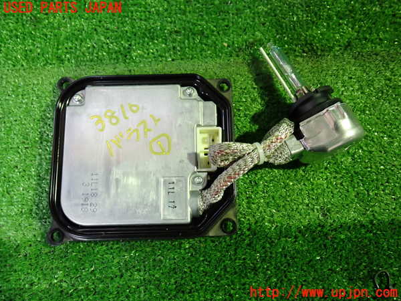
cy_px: 150
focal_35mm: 30
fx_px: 348
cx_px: 200
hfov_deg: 60.0
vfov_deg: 46.8
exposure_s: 1/30
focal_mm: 5.4
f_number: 2.3
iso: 500
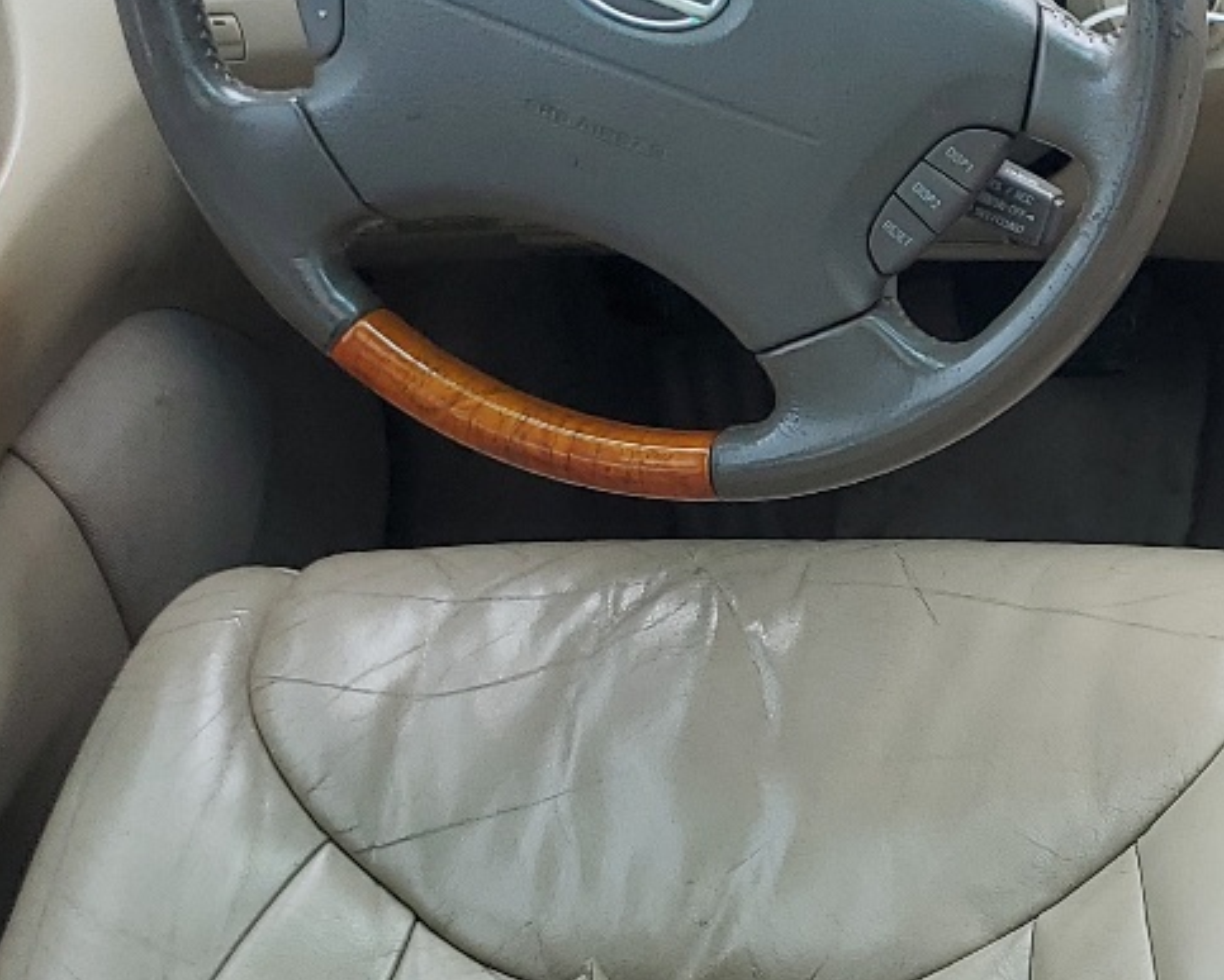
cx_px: 1609
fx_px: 3045
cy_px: 762
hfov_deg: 20.6
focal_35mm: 84
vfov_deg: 18.2
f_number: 1.5
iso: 50
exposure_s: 1/345
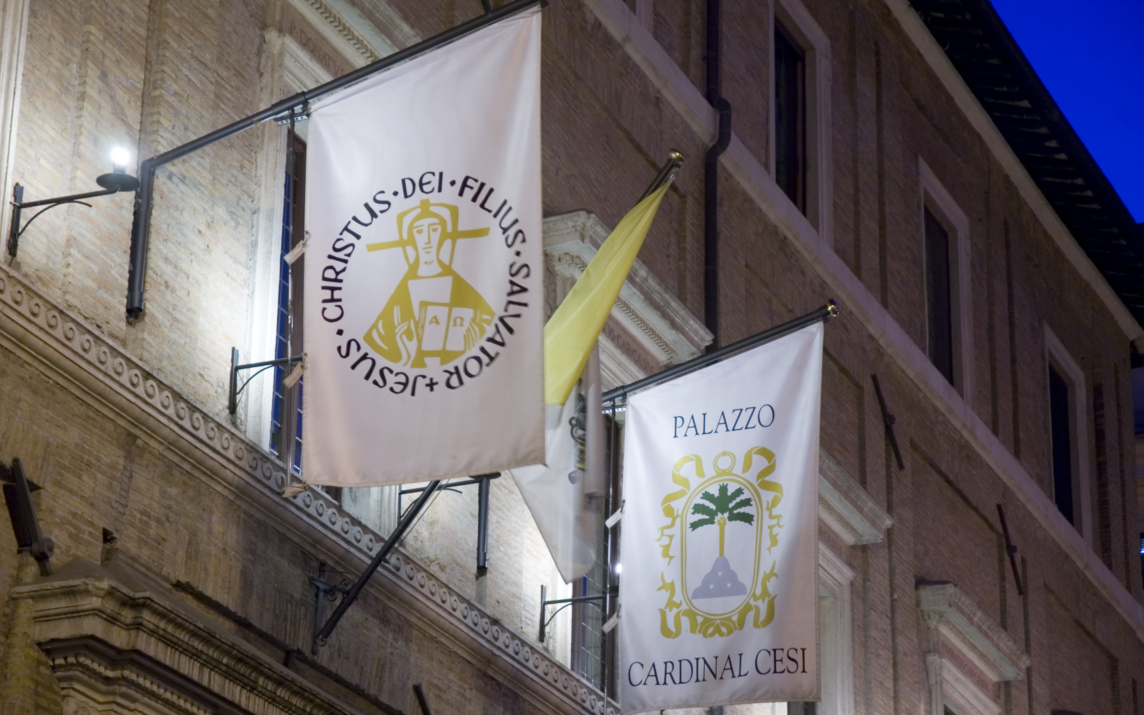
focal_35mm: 97
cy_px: 369
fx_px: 3024
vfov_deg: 13.5
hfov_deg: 21.4
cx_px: 562
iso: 200
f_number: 4.5
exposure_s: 1/2
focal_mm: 62
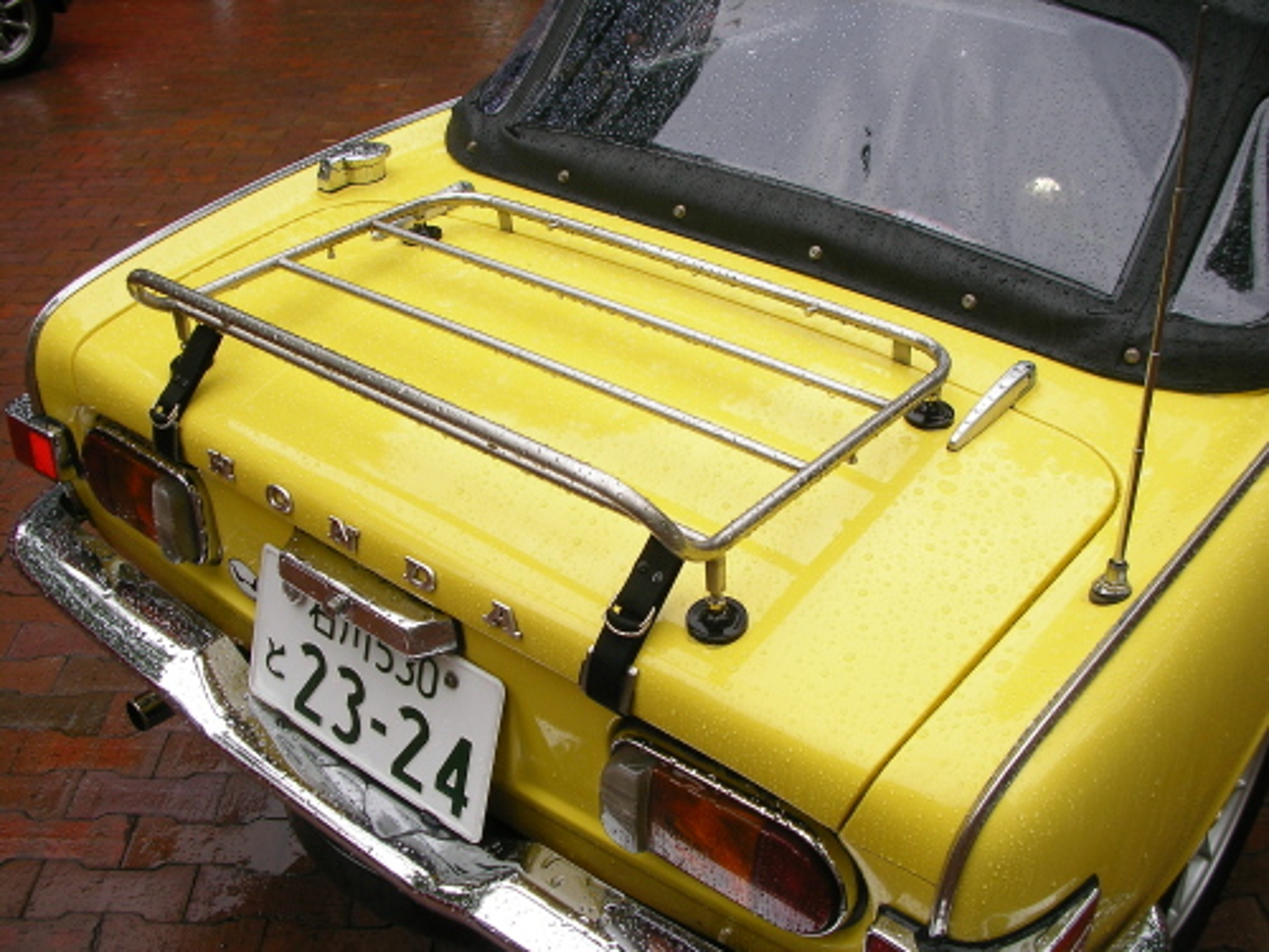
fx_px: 1393
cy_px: 476
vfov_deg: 37.7
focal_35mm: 38
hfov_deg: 49.0
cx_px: 634
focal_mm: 6.3
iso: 50
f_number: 3.5
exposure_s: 1/65.8
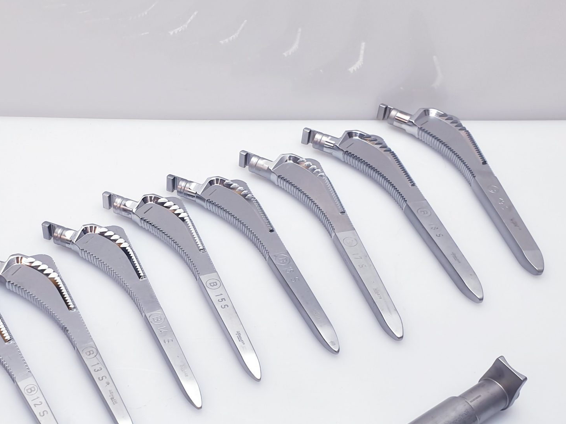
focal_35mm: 46
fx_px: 752
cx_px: 161
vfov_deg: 31.3
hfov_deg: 40.4
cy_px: 271
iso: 50
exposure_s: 1/50
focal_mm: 4.3
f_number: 2.4
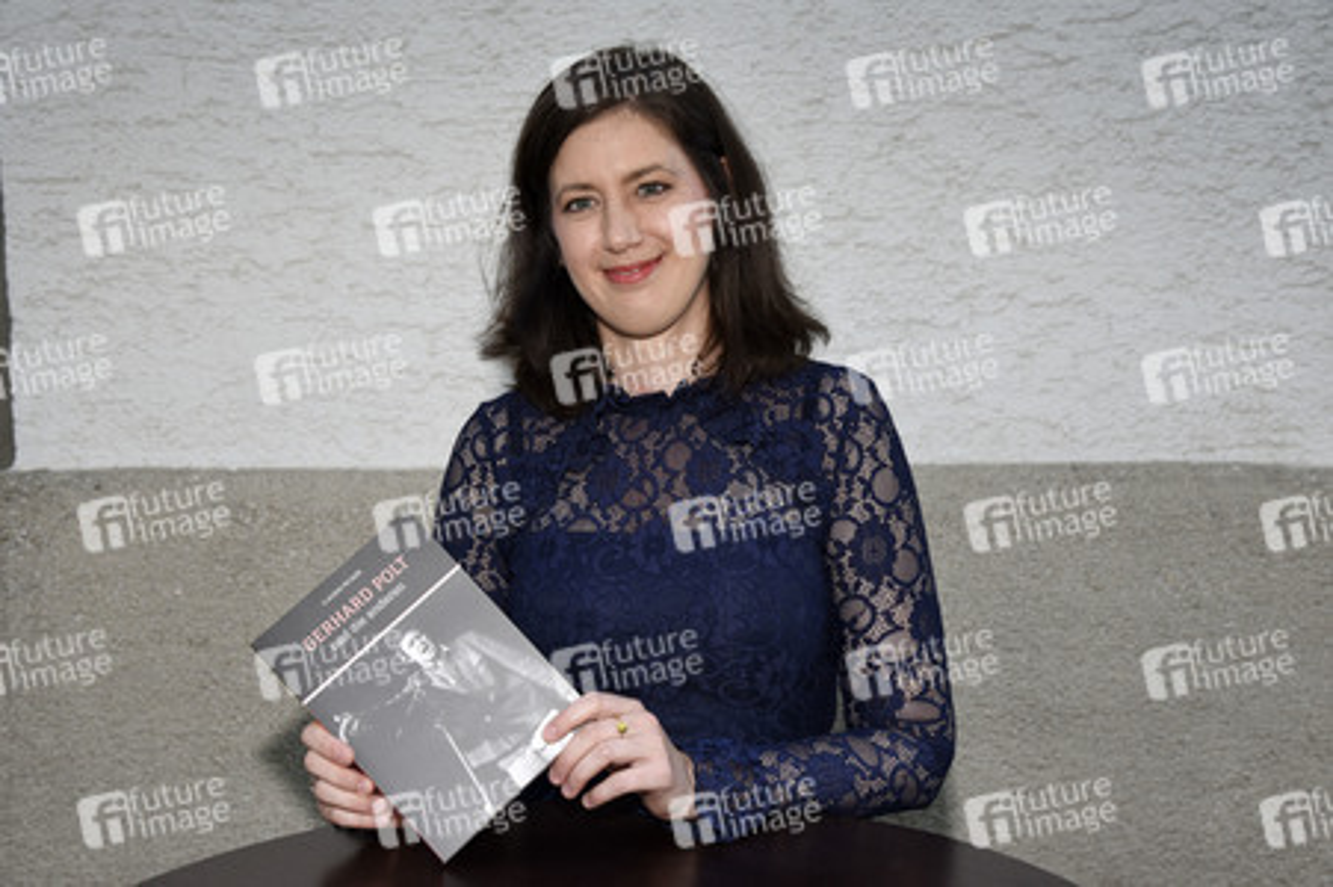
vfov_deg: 27.0
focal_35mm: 50
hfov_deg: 39.6
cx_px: 666
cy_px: 444
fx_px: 1850
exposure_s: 1/160
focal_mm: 50
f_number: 8
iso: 1000
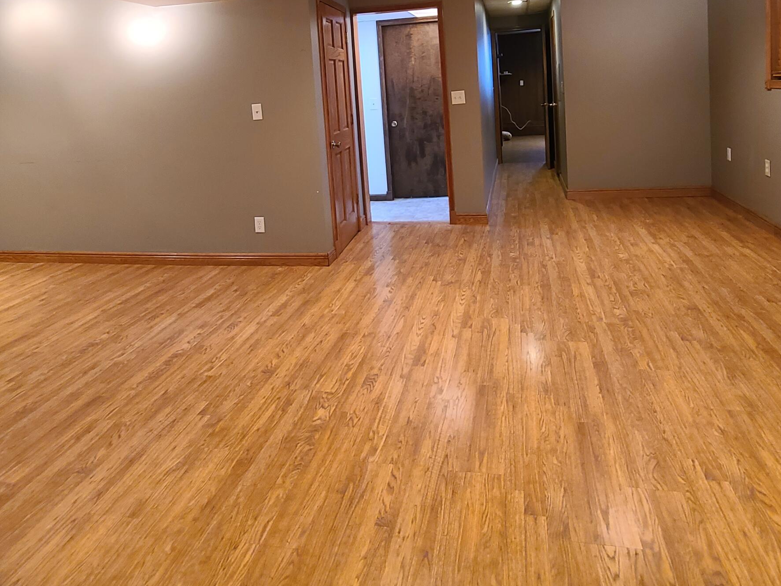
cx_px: 400
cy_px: 125
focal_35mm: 22
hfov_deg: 76.4
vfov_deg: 57.0
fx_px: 496
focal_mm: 2.2
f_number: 2.2
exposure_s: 1/30
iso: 500
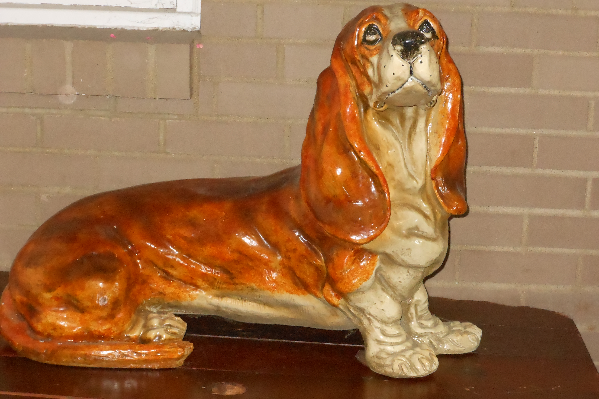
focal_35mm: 77
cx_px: 300
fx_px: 1281
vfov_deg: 17.7
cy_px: 204
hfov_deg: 26.3
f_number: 5.2
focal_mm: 13.2
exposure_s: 1/60
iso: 640
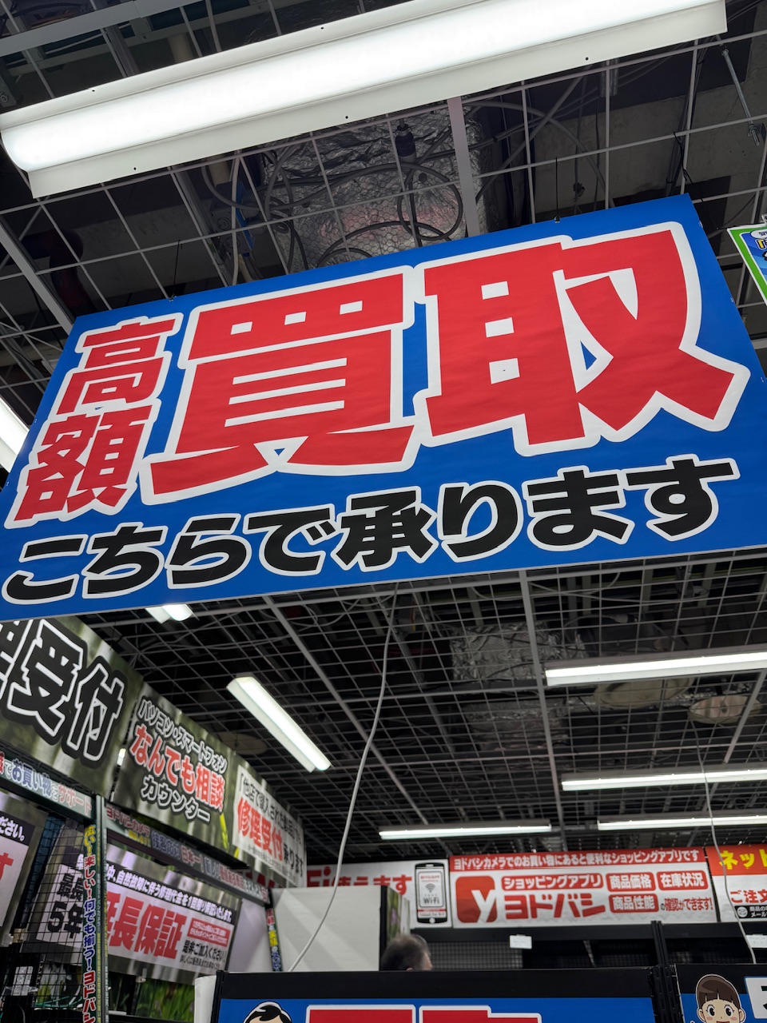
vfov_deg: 71.6
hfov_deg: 56.8
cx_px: 384
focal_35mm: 24
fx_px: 709
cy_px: 512
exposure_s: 1/254
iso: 80
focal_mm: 6.76
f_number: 1.78
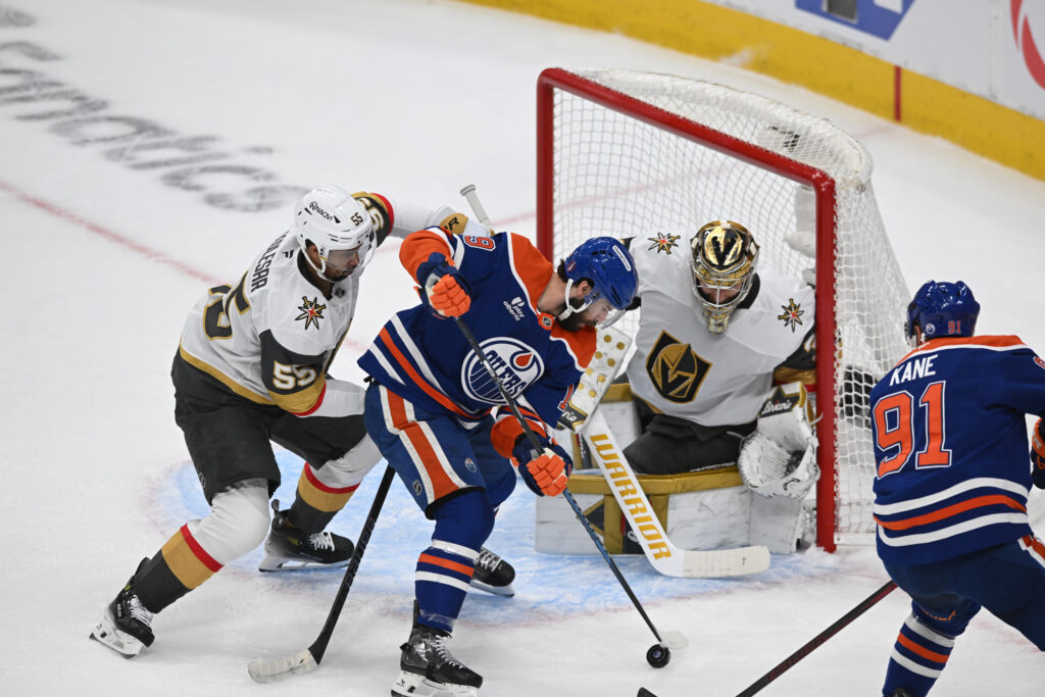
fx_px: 11612
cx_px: 522
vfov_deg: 3.4
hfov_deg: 5.2
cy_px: 348
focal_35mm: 400
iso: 1600
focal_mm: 400
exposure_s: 1/1000
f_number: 4.5
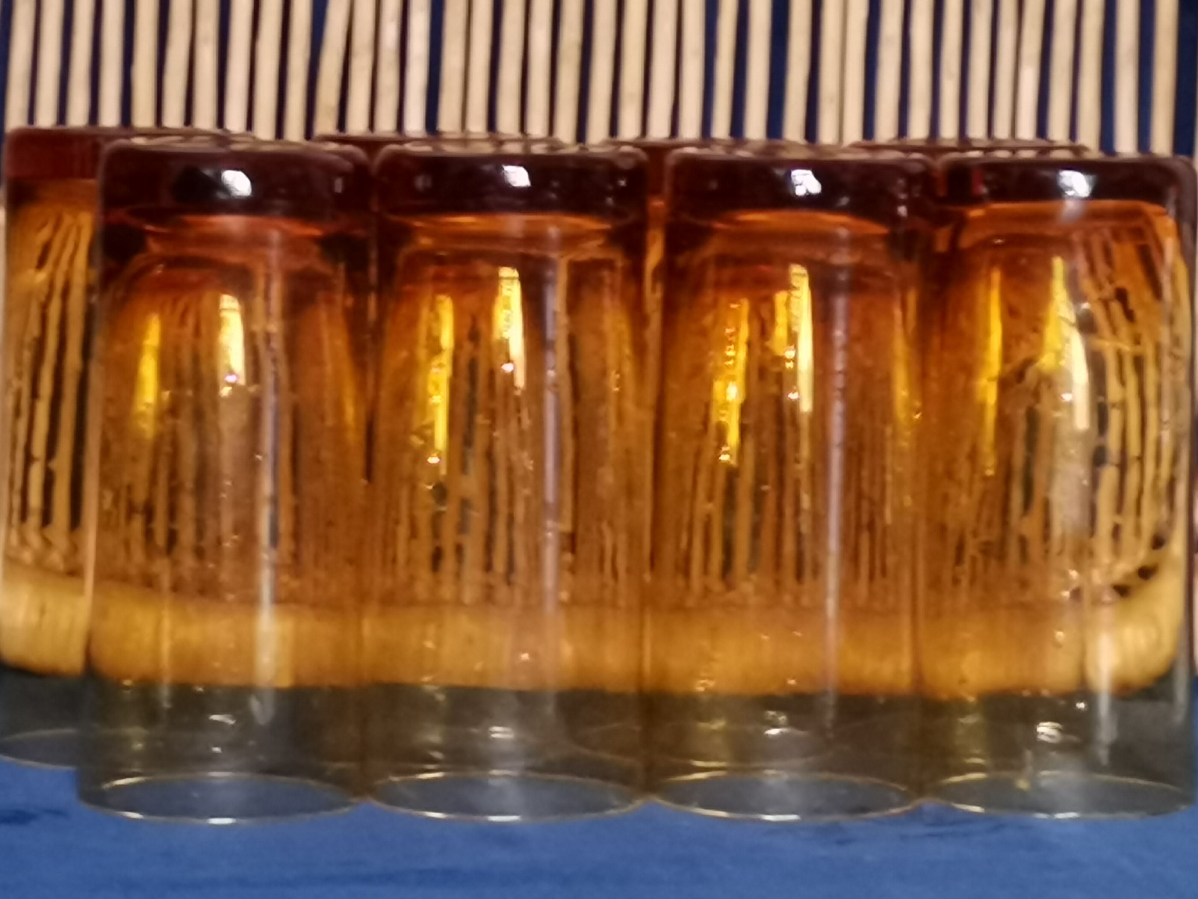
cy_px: 450
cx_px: 599
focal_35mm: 148
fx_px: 5122
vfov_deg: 10.0
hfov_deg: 13.3
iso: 500
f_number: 1.8
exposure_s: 1/25.7
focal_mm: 4.75
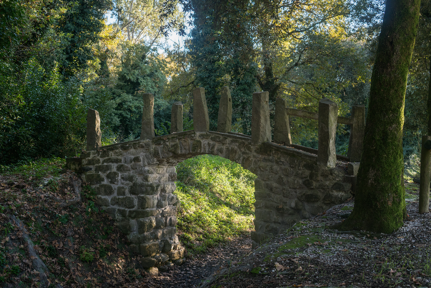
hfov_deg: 51.3
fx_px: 449
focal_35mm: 38
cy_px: 144
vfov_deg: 35.5
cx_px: 216
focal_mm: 25
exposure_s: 1/125
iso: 200
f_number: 4
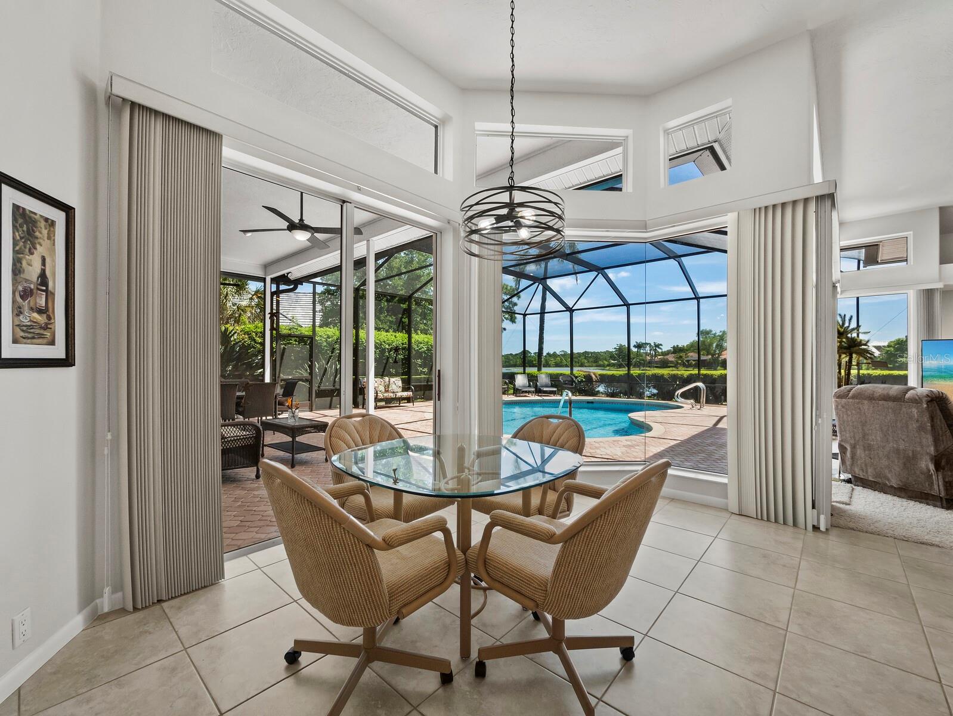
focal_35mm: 14
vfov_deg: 85.7
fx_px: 386
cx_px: 476
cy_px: 358
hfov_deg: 102.0
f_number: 10
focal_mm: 7
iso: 500
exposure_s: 1/20
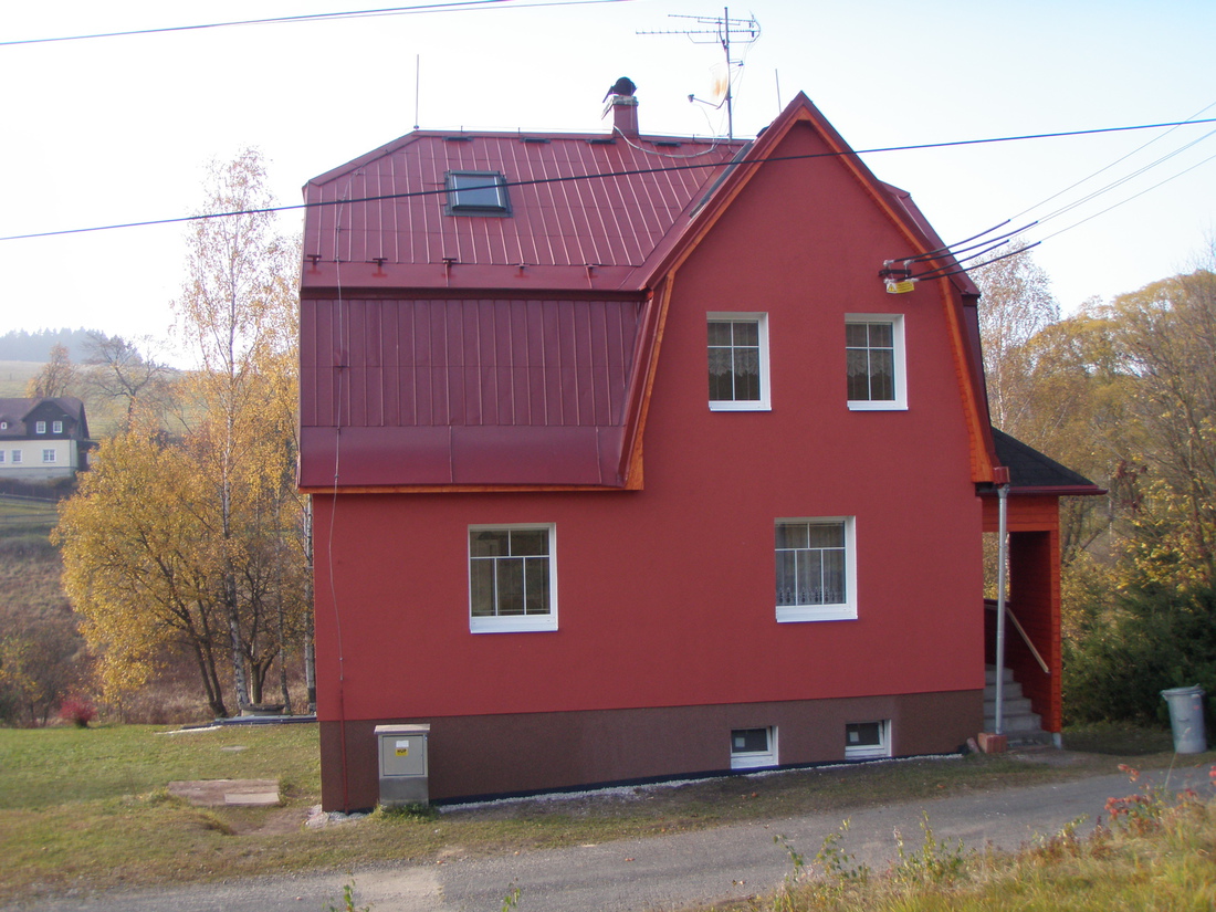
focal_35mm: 38
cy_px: 456
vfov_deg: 37.7
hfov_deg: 49.0
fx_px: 1335
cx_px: 608
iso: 80
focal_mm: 6.7
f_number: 3.5
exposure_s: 1/160
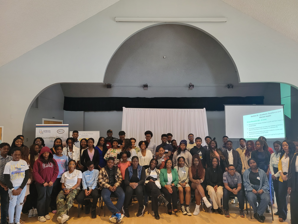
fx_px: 224
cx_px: 149
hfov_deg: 67.3
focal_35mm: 26
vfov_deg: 53.1
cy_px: 112
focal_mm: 5.4
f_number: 1.8
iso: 250
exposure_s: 1/40
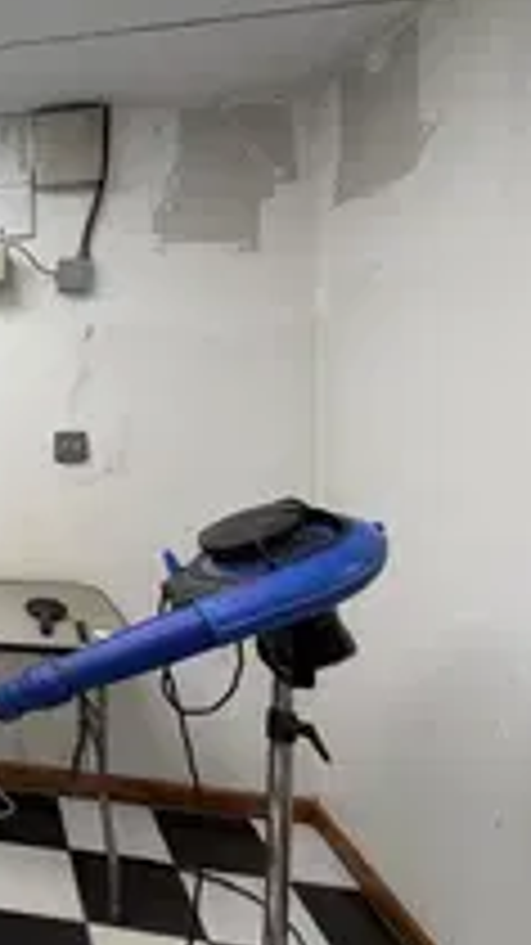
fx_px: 726
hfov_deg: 29.4
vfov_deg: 65.8
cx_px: -212
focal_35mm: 29
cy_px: 405
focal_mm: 2.22
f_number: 2.2
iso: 100
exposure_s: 1/120
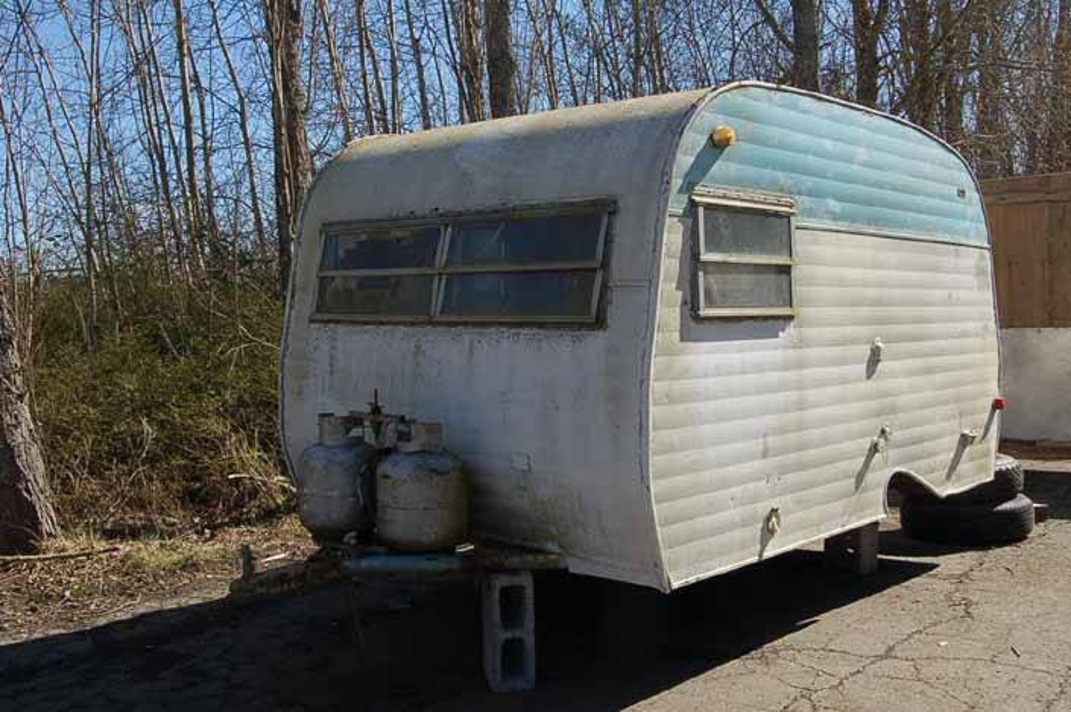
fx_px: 1070
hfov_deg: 53.2
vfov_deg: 36.8
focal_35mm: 36
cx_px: 536
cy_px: 356
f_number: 20
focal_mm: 24
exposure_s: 1/60
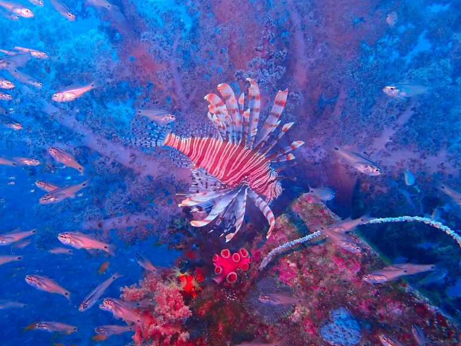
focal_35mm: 33
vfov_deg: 42.9
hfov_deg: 55.2
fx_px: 439
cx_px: 205
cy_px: 170
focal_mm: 4.5
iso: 200
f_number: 2.8
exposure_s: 1/60
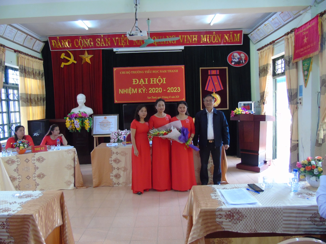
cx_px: 163
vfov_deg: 54.9
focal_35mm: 25
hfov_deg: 69.4
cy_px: 122
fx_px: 235
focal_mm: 4.4
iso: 400
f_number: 3.4
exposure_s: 1/30
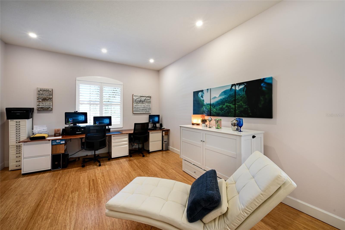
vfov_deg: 81.2
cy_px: 115
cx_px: 172
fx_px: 134
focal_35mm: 14
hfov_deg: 104.3
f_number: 11
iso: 160
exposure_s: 1.3
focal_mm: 14
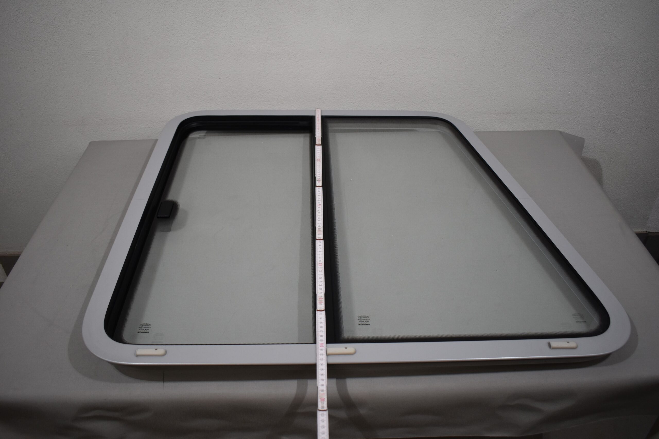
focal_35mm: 30
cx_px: 330
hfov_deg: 61.9
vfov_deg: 43.6
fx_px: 549
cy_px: 220
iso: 400
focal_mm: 20
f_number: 3.8
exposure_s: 1/250
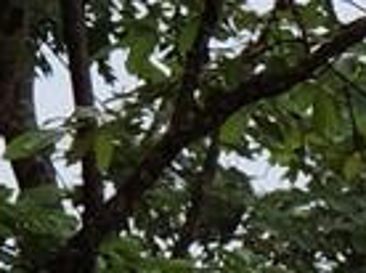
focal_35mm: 1489
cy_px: 633
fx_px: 15716
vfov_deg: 1.0
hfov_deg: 1.3
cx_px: 777
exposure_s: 1/500
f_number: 4.6
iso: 100
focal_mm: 35.6
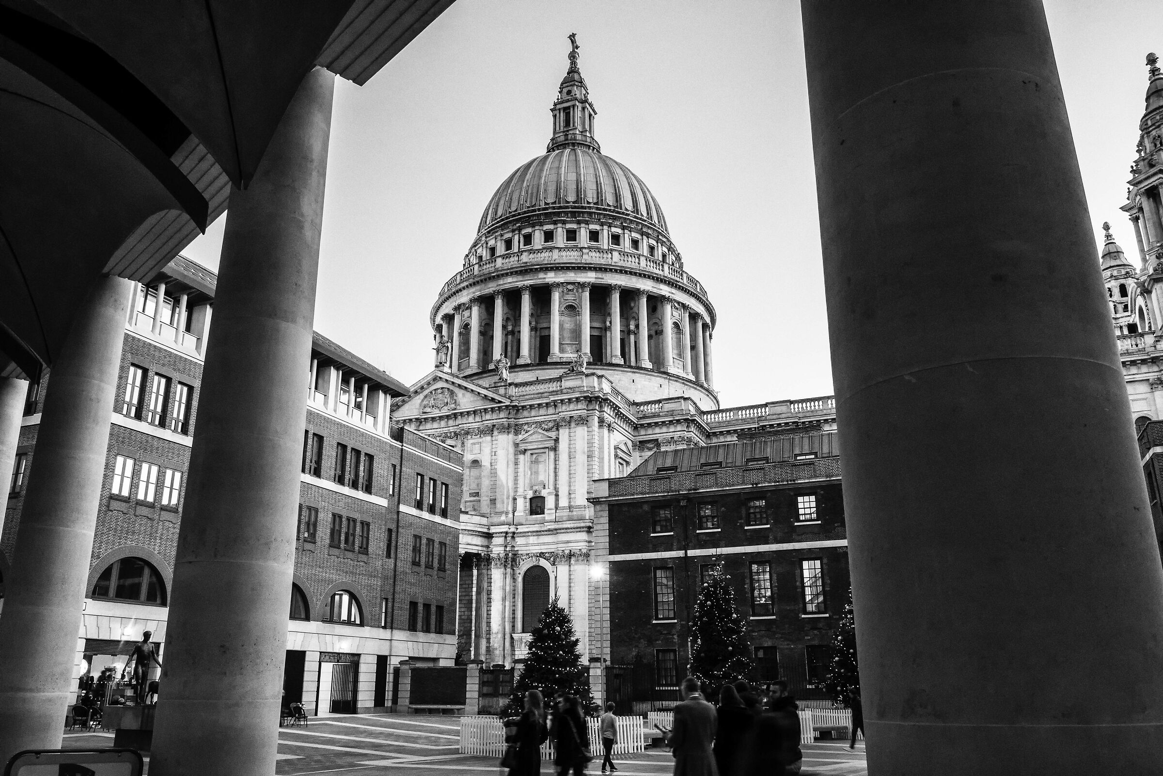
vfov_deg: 47.9
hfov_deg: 67.4
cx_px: 582
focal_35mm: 27
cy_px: 388
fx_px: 872
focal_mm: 18
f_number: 8
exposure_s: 1/13
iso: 3200
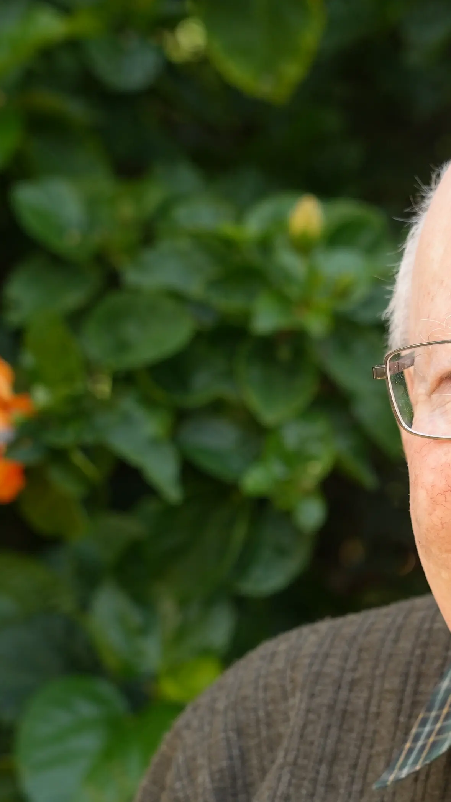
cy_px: 544
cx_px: 472
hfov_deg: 10.4
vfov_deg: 18.6
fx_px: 2447
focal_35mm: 115
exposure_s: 1/160
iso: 640
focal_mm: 49.9
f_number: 4
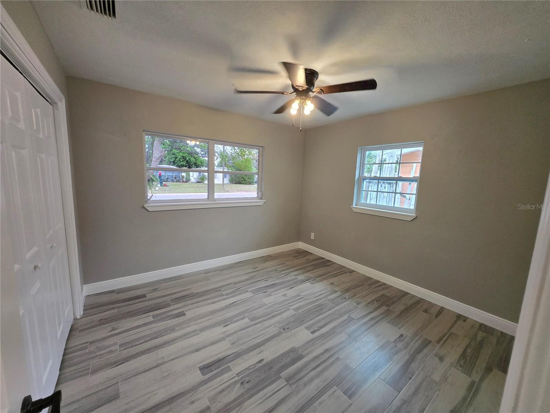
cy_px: 206
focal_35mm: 13
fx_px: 207
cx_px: 275
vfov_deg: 89.9
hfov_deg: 106.2
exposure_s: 1/60
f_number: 2.2
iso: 125
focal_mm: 1.7
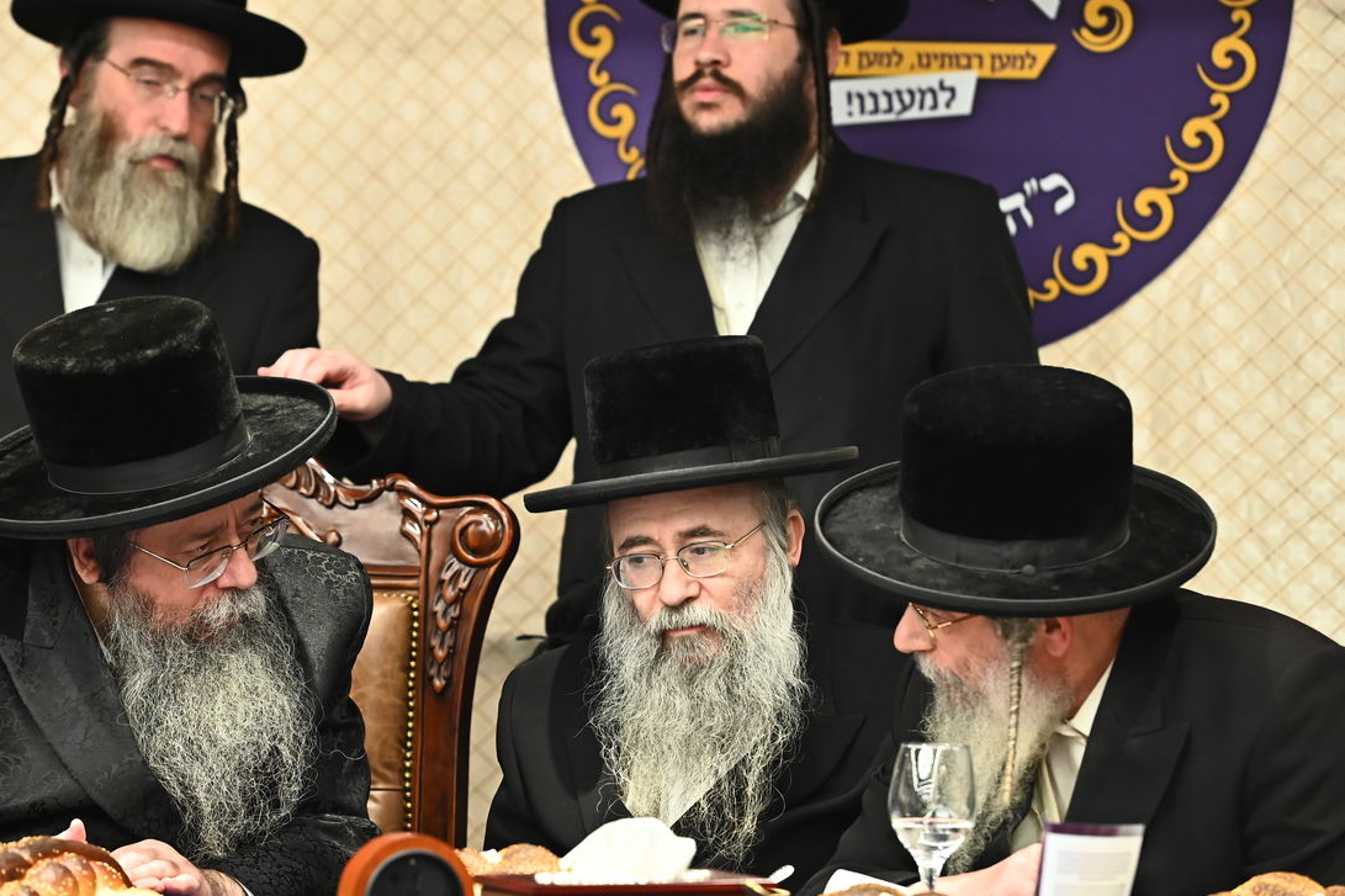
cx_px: 550
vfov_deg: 7.4
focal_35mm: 186
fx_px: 6948
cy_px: 502
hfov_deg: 11.1
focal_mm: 145
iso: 2500
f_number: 4
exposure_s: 1/160
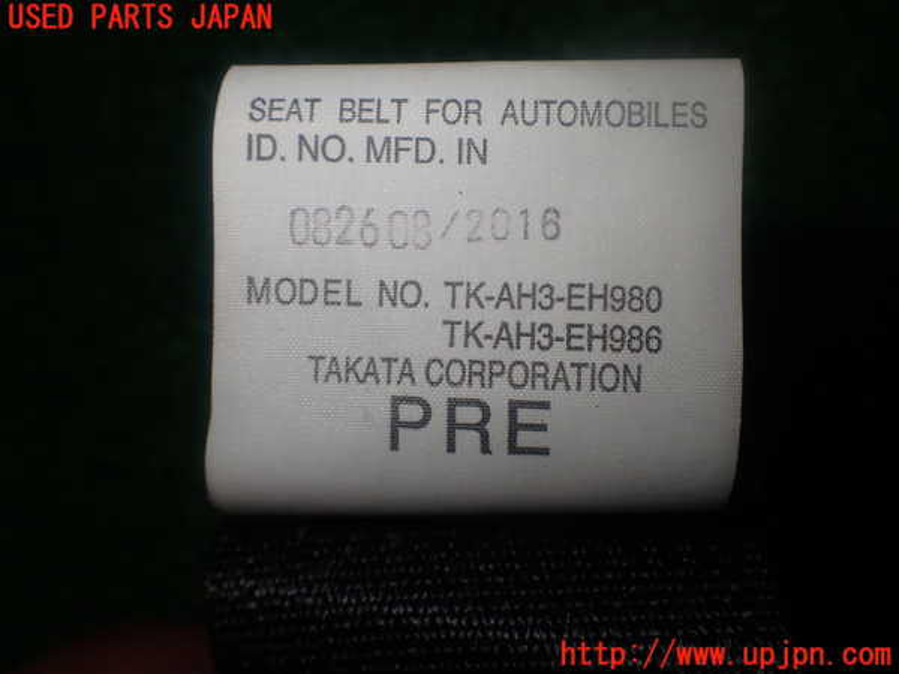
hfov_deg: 56.8
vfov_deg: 44.2
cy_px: 337
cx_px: 450
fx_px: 831
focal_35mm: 32
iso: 100
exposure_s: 1/125
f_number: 3.2
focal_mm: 5.79
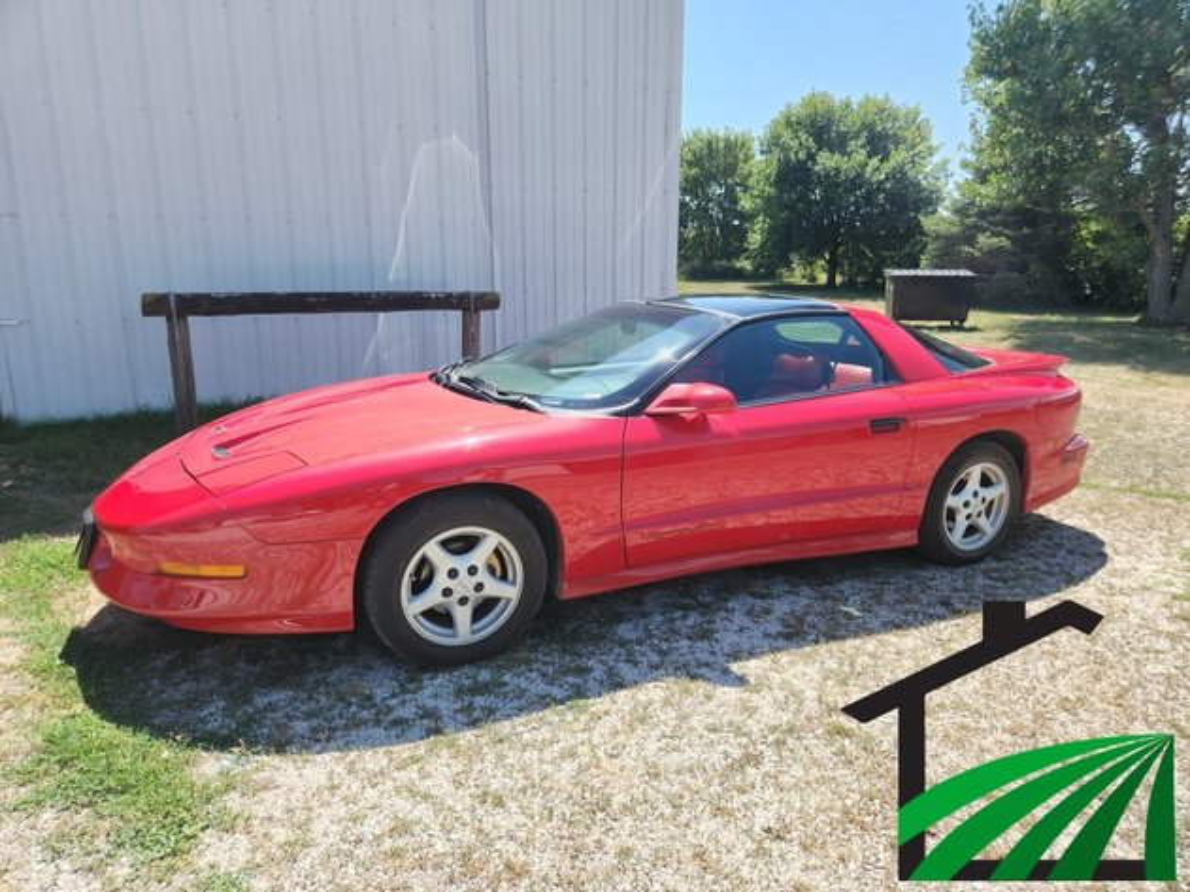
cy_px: 446
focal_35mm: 23
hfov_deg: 73.9
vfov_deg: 58.9
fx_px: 791
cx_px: 595
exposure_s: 1/512
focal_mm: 5.4
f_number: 1.8
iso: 20
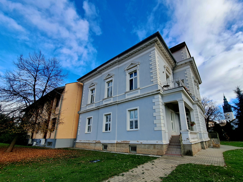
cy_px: 104
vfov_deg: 81.2
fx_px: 105
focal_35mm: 15
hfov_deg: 97.5
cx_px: 139
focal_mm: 1.74
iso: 50
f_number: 2.2
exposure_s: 1/1000
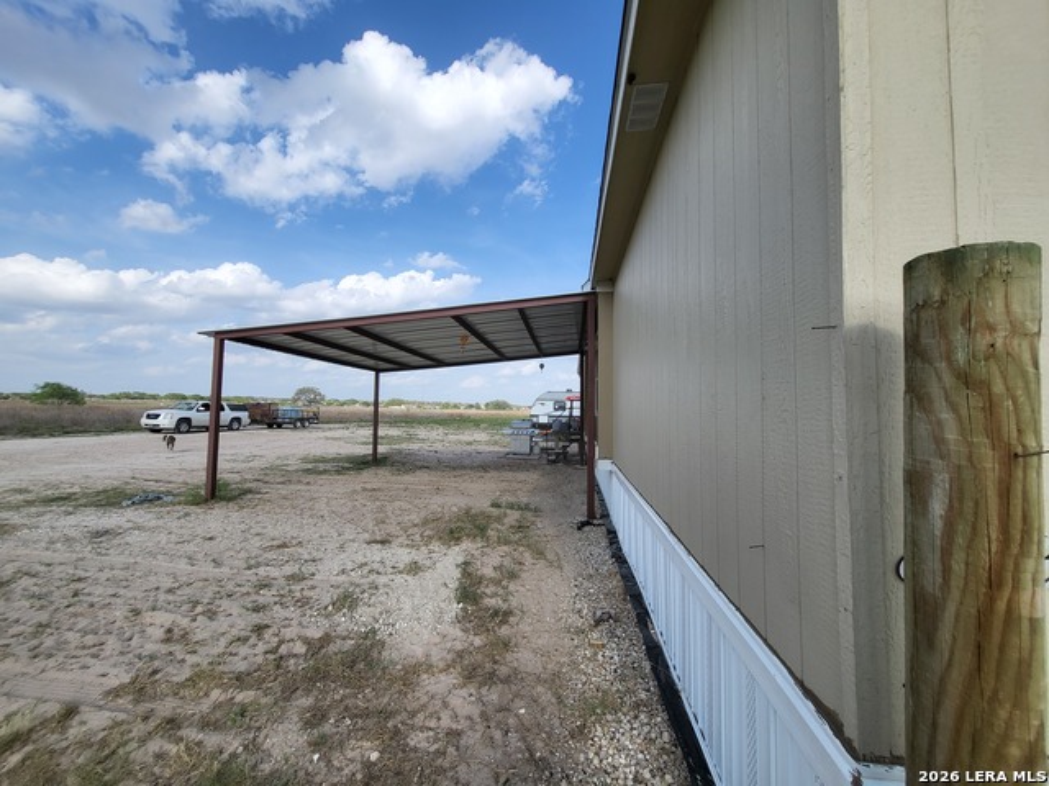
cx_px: 524
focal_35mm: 13
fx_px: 394
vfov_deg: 89.9
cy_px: 393
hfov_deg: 106.2
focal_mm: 1.74
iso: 32
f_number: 2.2
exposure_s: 1/900
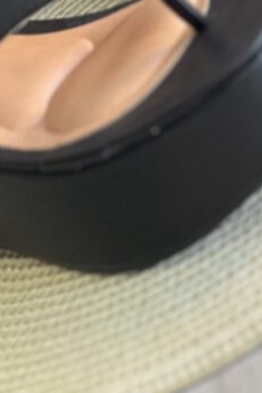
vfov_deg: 9.3
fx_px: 2393
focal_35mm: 219
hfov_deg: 6.2
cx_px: 5
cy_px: -84
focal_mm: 9
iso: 160
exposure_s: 1/60
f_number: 2.8
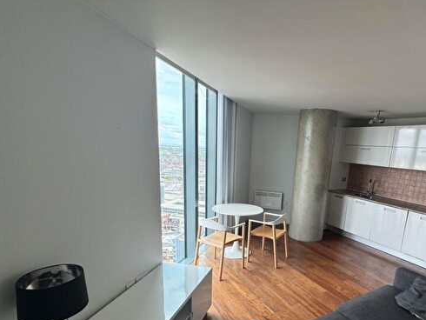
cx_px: 275
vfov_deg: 64.8
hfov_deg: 79.7
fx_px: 246
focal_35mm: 20
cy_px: 206
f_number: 2.2
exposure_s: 1/99
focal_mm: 2.22
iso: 50
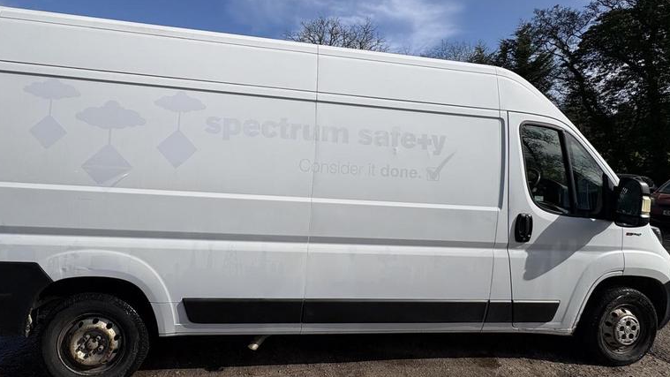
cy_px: 166
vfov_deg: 60.8
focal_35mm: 18
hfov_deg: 92.0
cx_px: 286
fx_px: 320
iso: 50
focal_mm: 2.22
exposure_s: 1/4132
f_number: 2.2
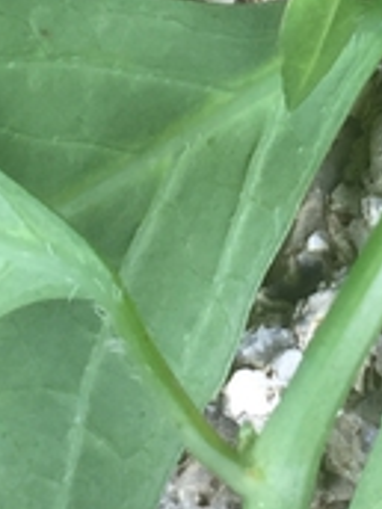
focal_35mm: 173
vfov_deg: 11.3
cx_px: 367
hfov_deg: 8.5
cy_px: 15
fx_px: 2545
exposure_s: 1/60
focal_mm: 4.15
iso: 32
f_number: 2.2
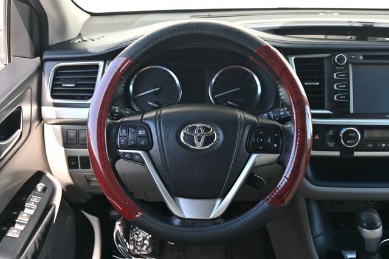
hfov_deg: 55.1
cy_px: 130
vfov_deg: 38.3
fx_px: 373
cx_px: 194
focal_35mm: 34
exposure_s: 1/200
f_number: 4.2
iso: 400
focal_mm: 23
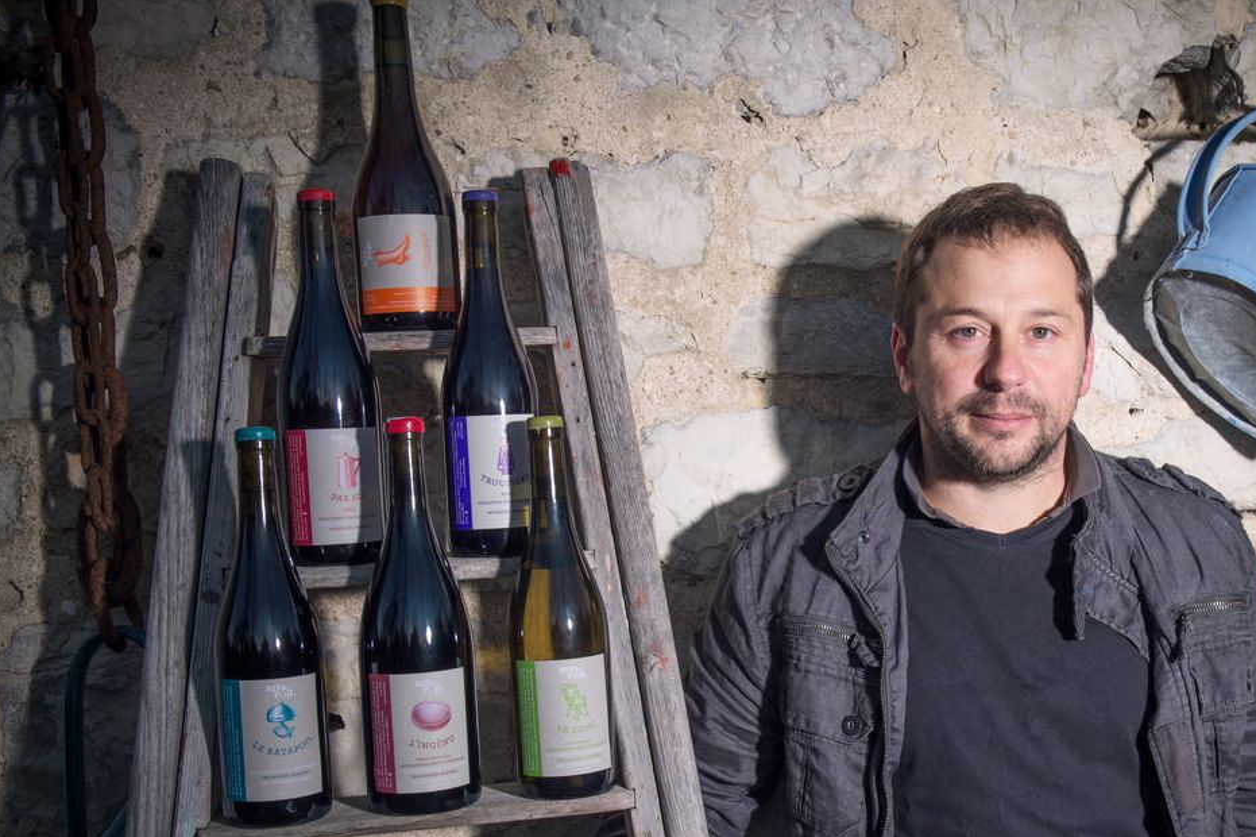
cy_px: 541
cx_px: 793
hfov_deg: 44.1
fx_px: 1534
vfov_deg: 30.3
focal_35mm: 44
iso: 400
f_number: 8
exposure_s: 1/350
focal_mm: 32
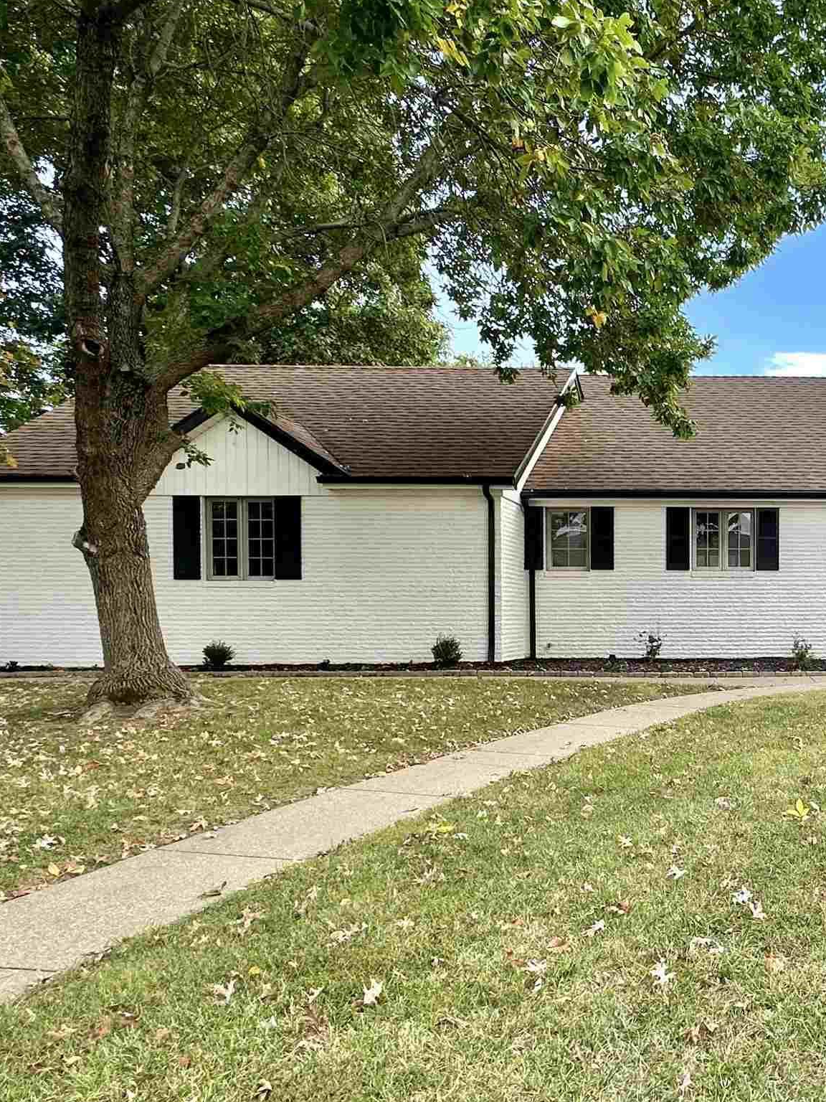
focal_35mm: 28
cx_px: 787
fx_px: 891
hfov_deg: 44.0
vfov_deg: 63.1
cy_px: 638
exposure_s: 1/212
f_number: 2.2
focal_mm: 2.22
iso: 40
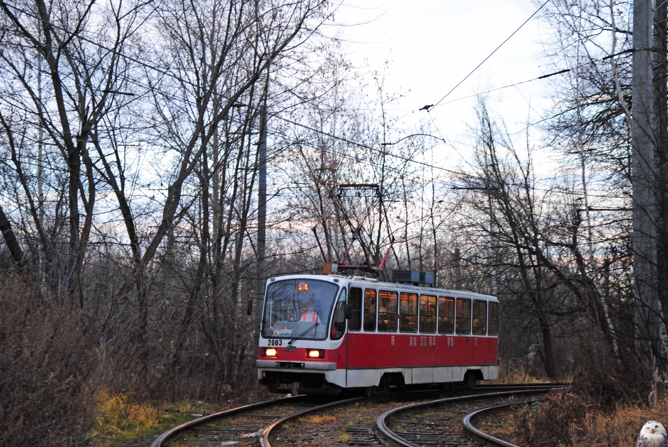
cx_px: 334
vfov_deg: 15.7
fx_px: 1616
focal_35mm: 87
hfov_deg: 23.4
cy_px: 224
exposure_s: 1/60
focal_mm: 58
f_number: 5.6
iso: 800
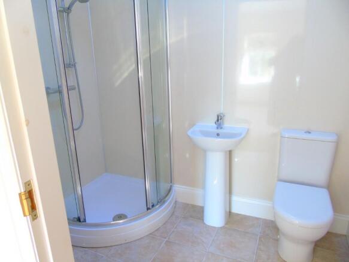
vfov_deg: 54.9
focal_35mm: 25
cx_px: 174
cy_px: 131
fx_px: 252
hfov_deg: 69.4
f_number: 3.4
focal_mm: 4.4
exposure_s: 1/30
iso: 400
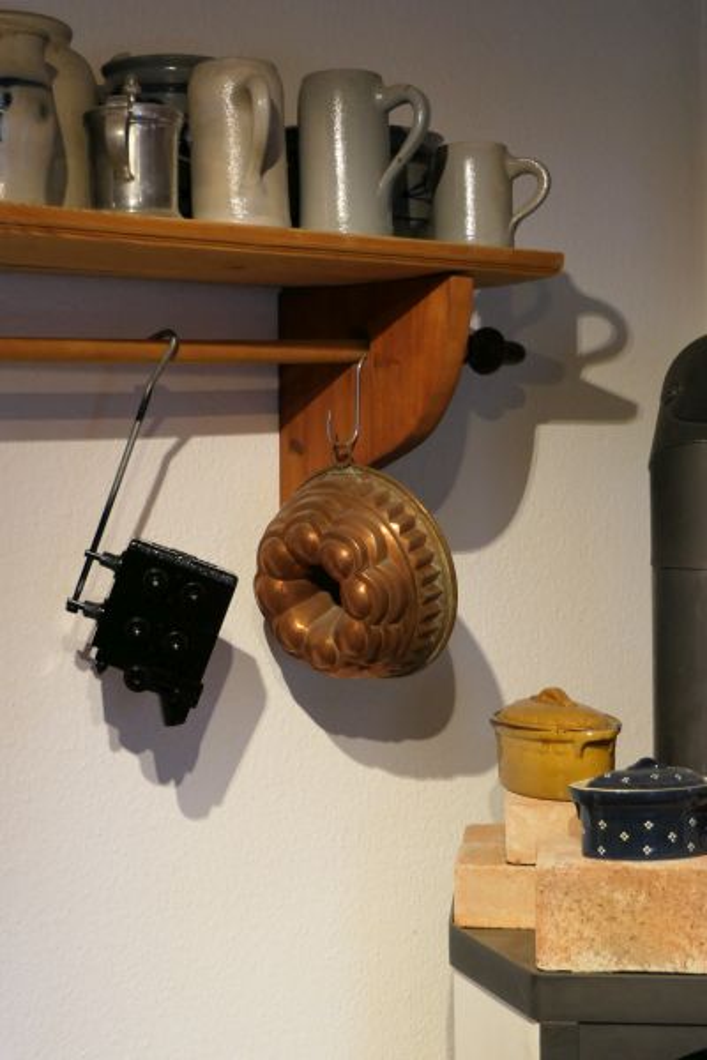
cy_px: 530
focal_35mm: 56
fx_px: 1650
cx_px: 354
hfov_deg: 24.2
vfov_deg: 35.6
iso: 1250
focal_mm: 20.6
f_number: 3.7
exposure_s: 1/80
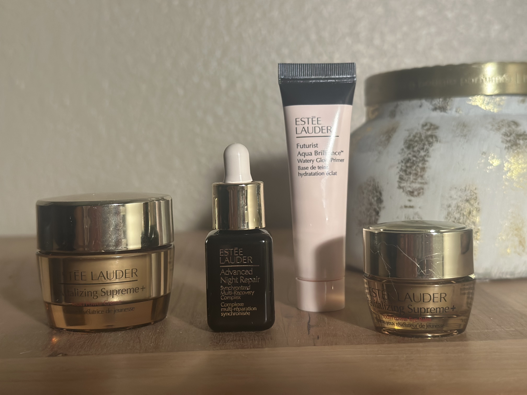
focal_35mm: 48
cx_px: 264
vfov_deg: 30.3
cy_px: 198
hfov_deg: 39.7
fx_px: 731
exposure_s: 1/60
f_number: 1.8
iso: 320
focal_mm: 6.9
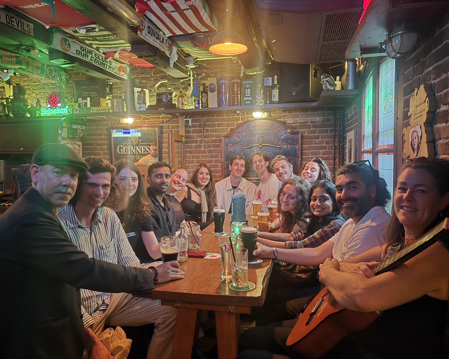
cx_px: 224
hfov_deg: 70.3
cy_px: 180
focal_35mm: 24
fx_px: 319
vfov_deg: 58.8
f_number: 1.7
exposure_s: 1/24
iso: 2000
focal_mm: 6.3
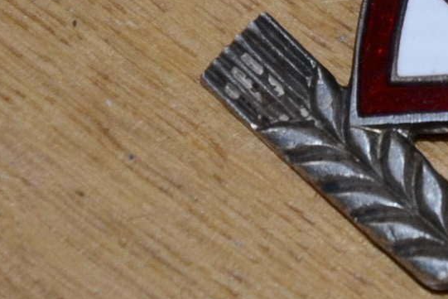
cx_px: 484
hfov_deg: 5.7
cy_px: 42
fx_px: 4508
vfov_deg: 3.8
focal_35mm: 362
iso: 720
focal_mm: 105
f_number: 5.6
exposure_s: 1/60
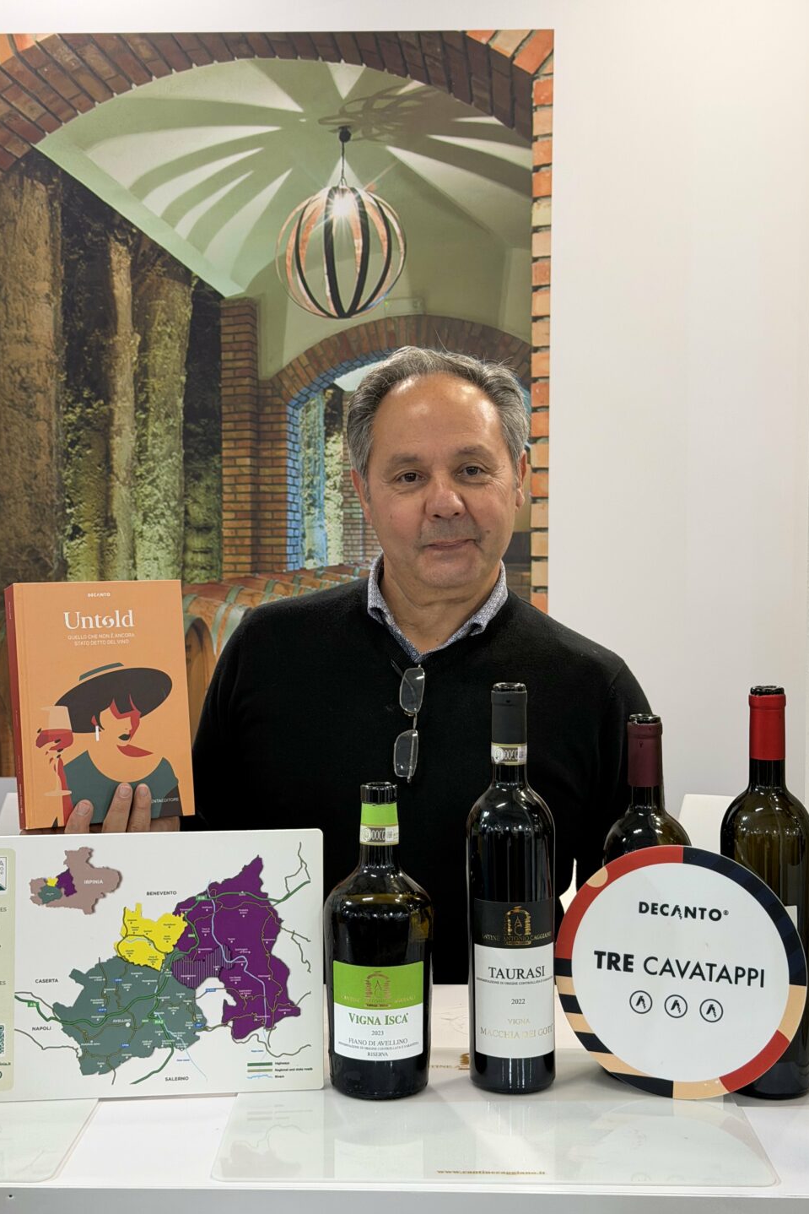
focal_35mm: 50
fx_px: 1685
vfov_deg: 39.6
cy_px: 607
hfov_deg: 27.0
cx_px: 384
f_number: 1.78
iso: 100
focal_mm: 6.76
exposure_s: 1/50
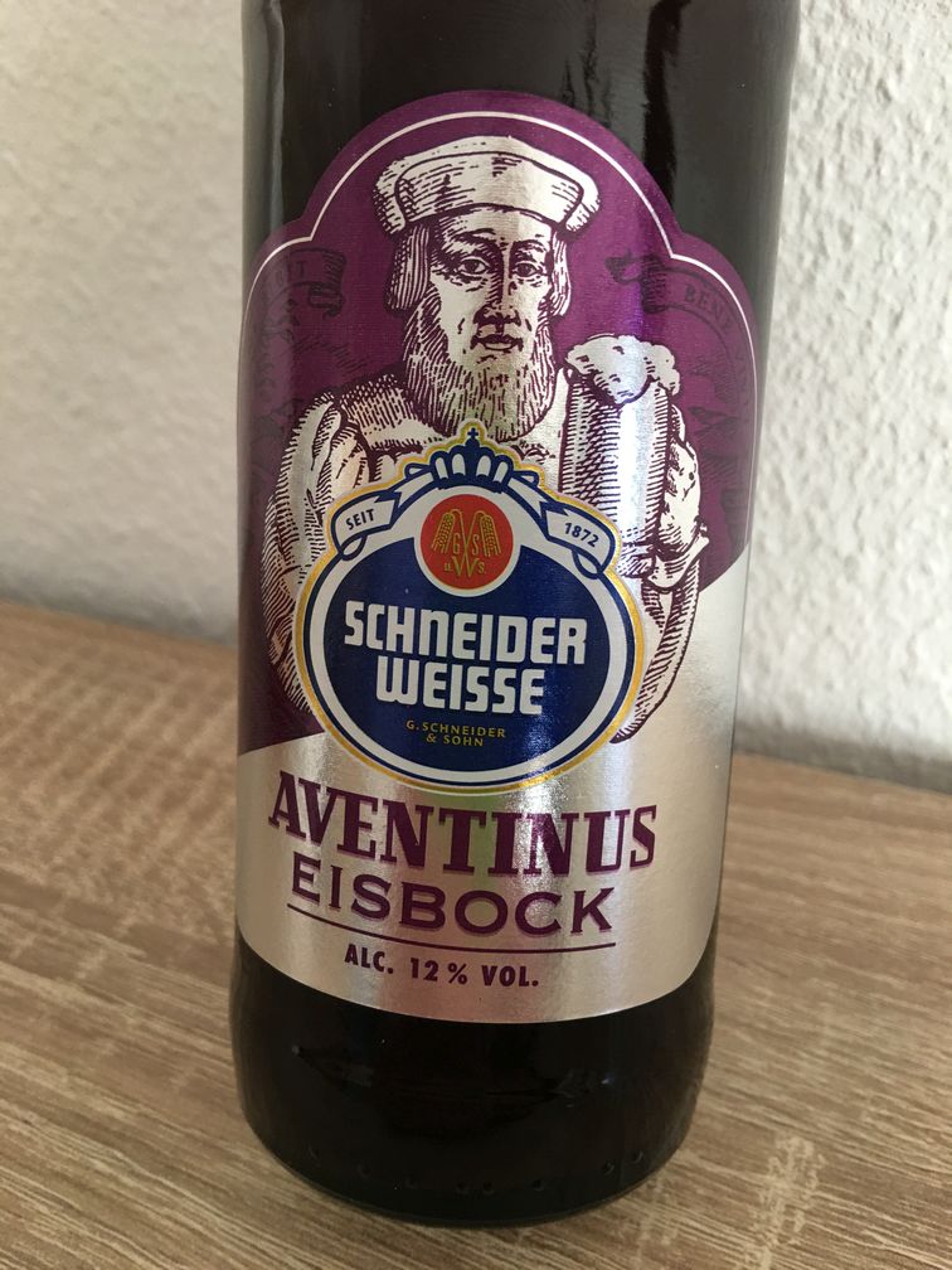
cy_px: 635
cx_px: 476
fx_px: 1063
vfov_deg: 61.7
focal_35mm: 29
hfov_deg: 48.2
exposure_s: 1/33
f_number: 2.2
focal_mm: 4.15
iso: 64
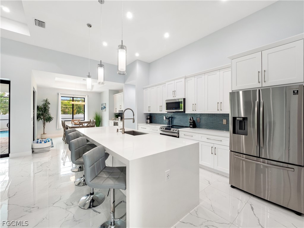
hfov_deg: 102.1
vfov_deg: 85.7
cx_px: 152
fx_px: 123
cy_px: 114
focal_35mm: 14
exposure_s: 1/10
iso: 200
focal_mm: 7
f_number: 7.1
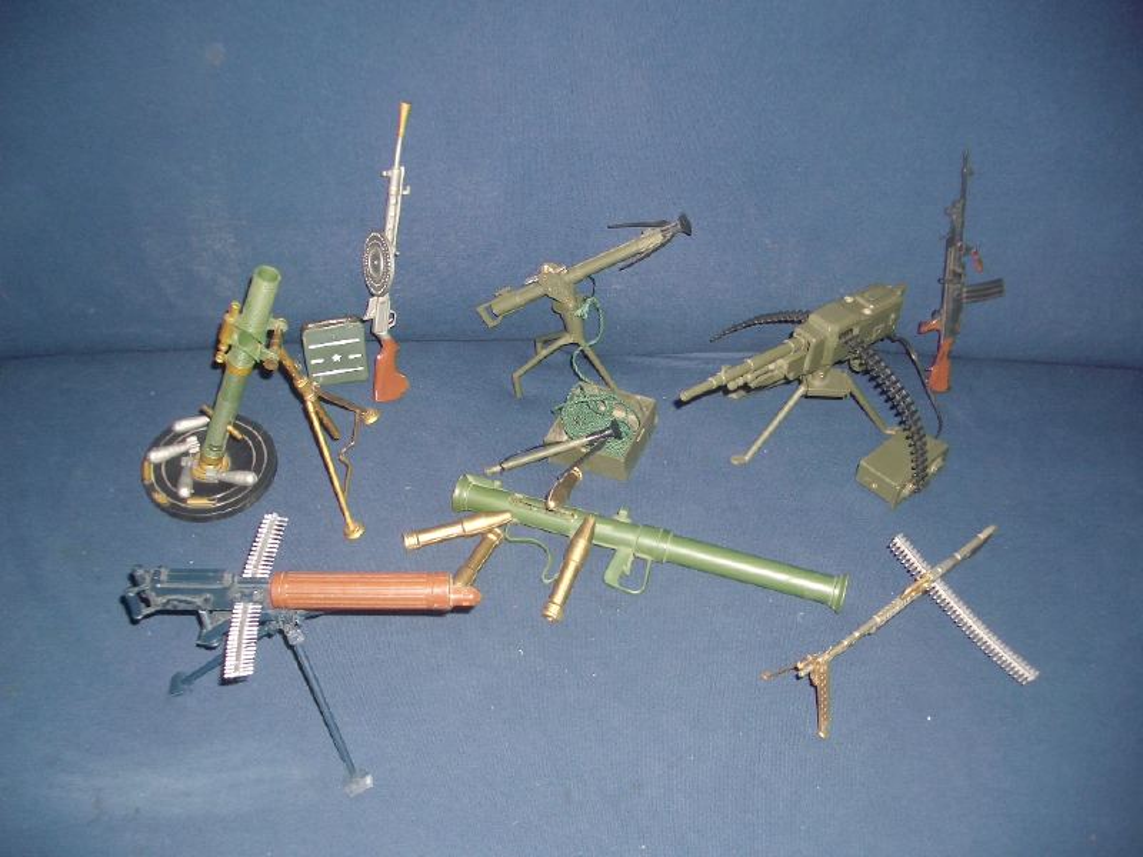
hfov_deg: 52.6
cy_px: 428
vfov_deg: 40.7
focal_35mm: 35
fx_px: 1156
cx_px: 572
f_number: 2.6
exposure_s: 1/60
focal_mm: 5.8
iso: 100
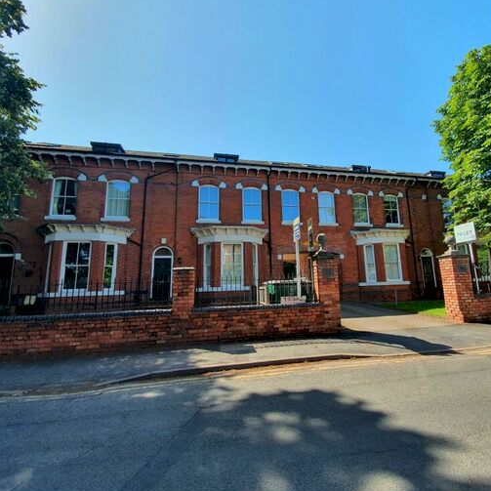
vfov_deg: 87.4
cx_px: 278
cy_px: 245
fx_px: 257
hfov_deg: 86.9
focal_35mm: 16
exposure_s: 1/628
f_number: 2.2
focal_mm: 1.8
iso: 50
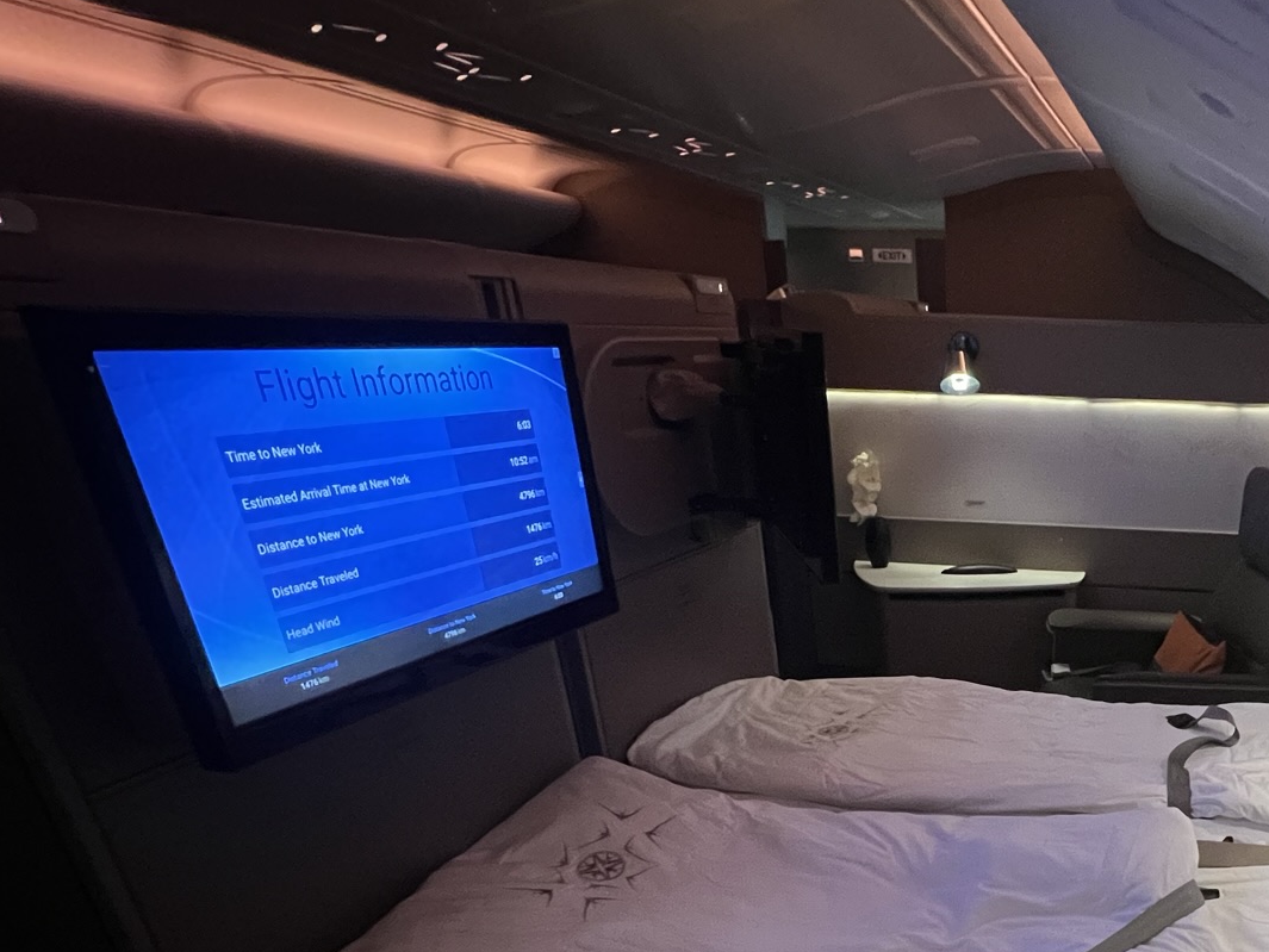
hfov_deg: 60.5
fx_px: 917
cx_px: 1103
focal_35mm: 25
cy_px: 805
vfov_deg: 50.4
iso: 800
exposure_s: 1/33
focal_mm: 1.57
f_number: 1.8
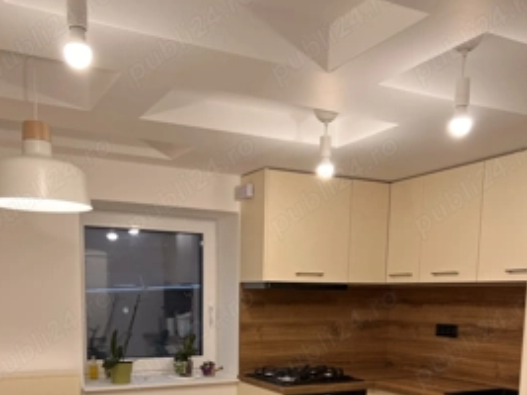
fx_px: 593
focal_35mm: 39
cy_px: 367
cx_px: 251
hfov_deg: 47.9
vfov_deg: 34.4
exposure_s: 1/100
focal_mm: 5.7
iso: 40
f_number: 1.5
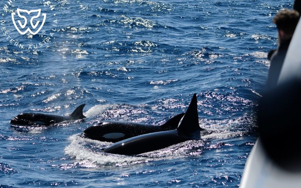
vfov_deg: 8.3
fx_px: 1304
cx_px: 150
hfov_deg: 13.2
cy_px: 91
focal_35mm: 159
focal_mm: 155
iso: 500
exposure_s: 1/8000
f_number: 5.6
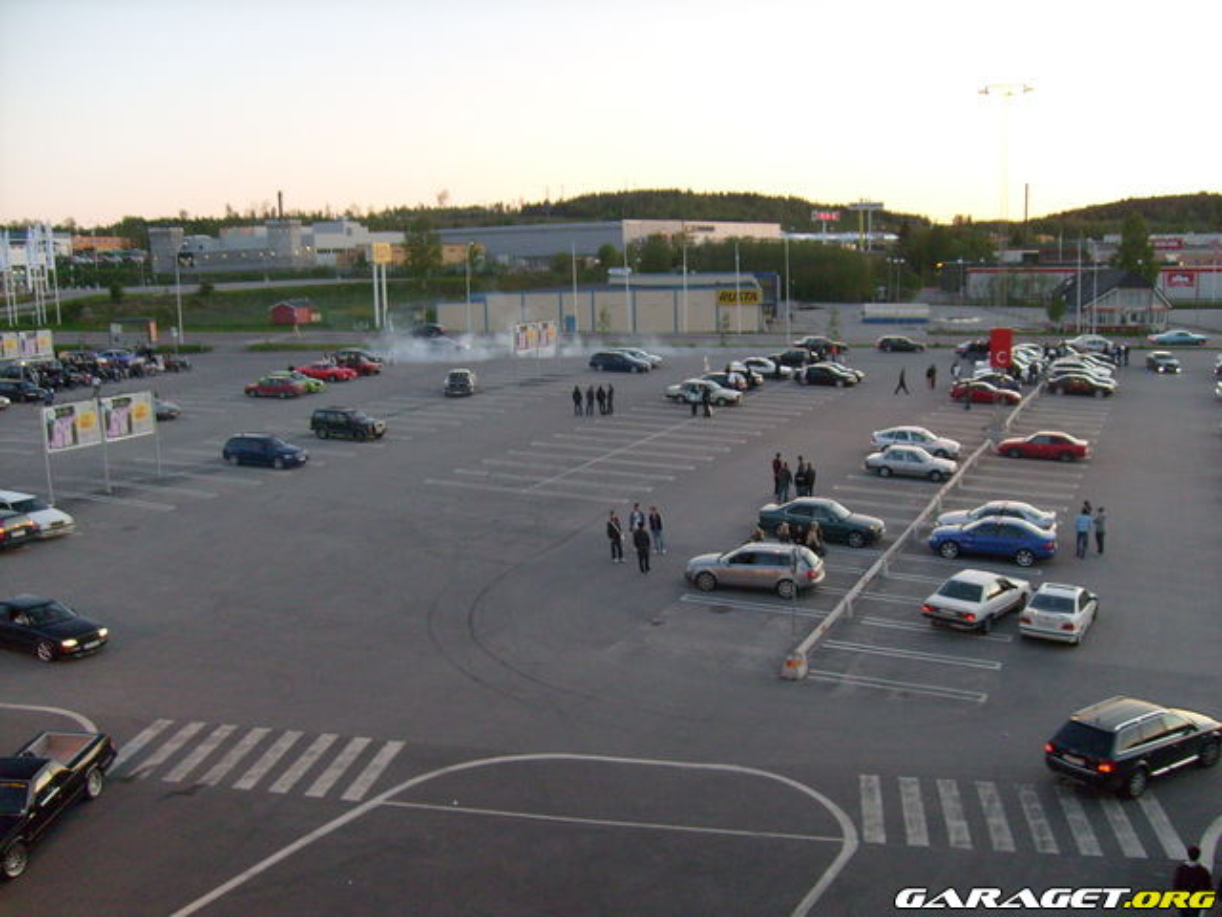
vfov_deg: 40.7
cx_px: 611
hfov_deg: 52.6
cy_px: 458
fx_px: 1236
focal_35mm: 35
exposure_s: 1/45
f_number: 2.8
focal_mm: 5.8
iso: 100
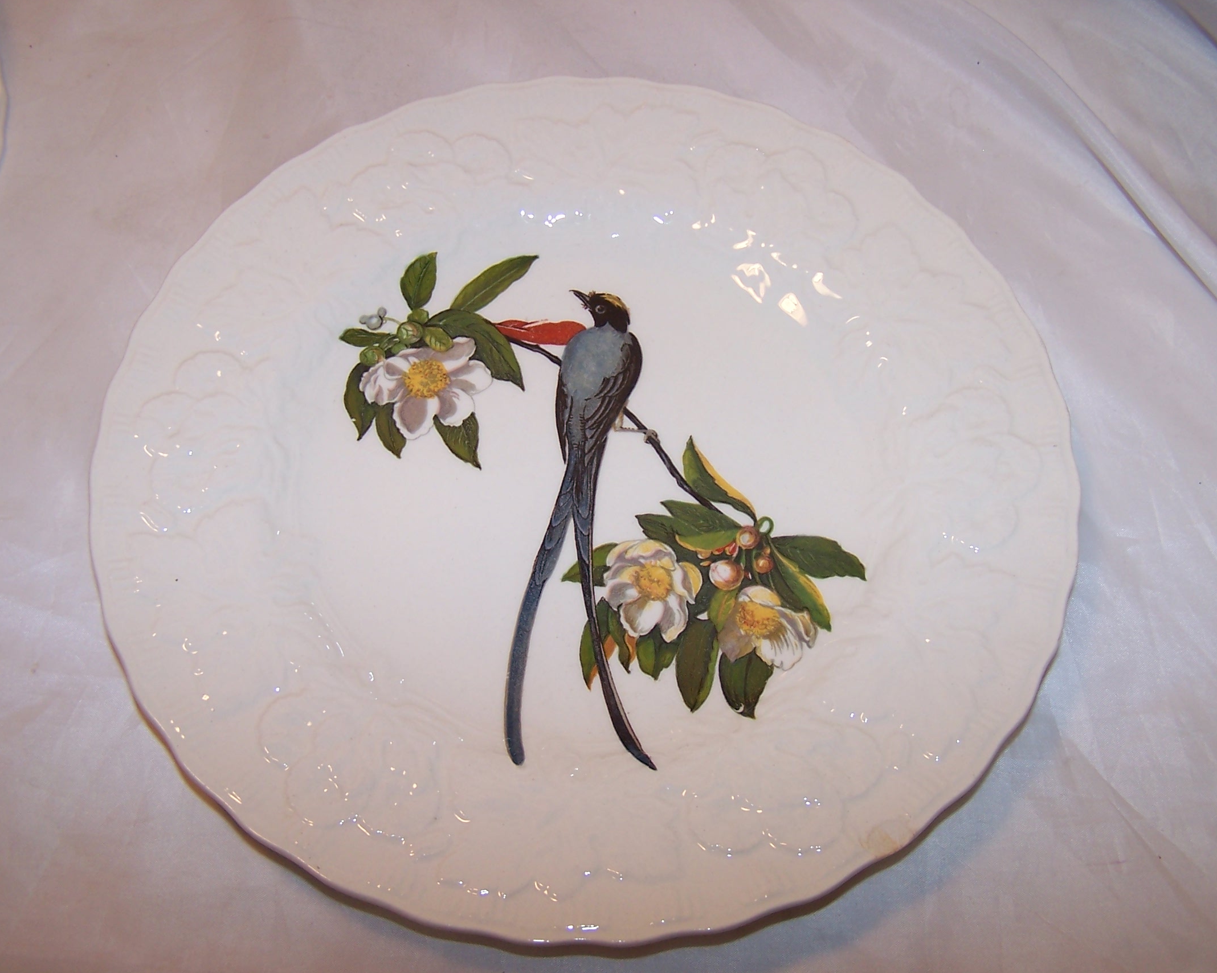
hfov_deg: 45.8
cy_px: 486
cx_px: 637
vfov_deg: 37.3
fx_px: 1441
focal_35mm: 40
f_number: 2.8
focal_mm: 6.3
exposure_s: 1/60
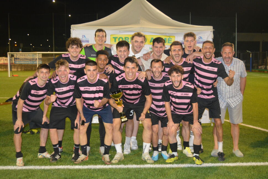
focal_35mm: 48
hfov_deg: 41.1
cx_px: 134
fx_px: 357
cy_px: 90
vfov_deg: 28.1
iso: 2500
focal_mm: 32
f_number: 4.5
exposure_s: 1/60
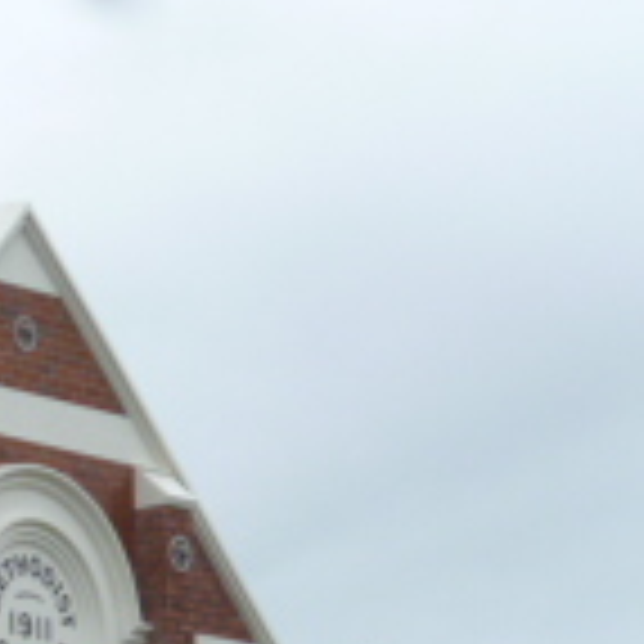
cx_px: -752
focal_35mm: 190
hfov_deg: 8.6
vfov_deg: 8.9
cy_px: 1031
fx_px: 3999
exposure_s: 1/250
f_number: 4
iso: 100
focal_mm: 8.6
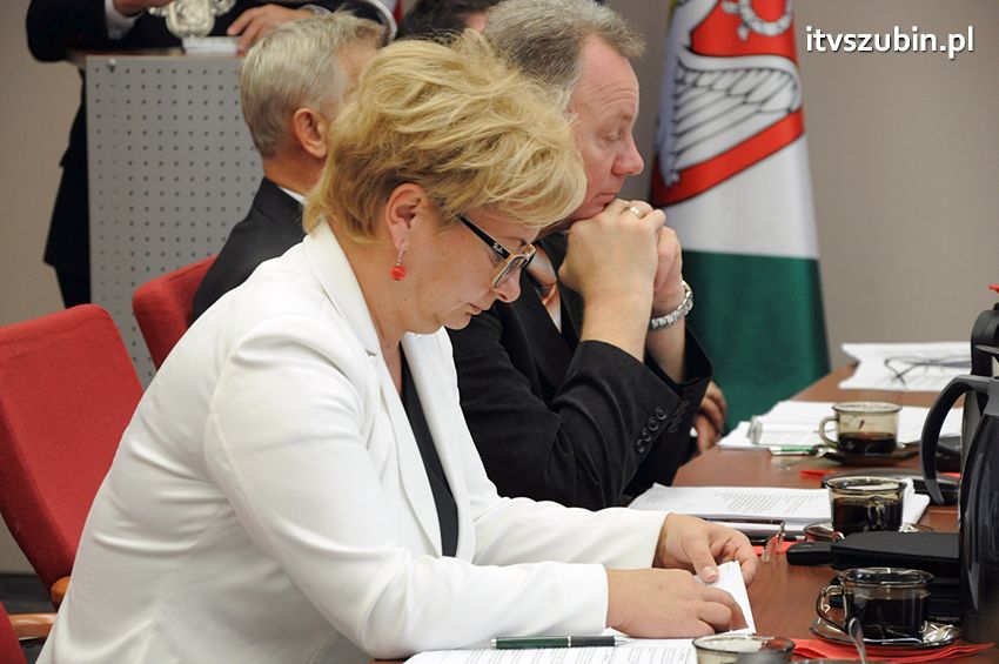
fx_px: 4075
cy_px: 332
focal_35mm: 147
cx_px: 500
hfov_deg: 14.0
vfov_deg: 9.3
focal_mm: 98
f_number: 5.6
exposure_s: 1/80
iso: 1000
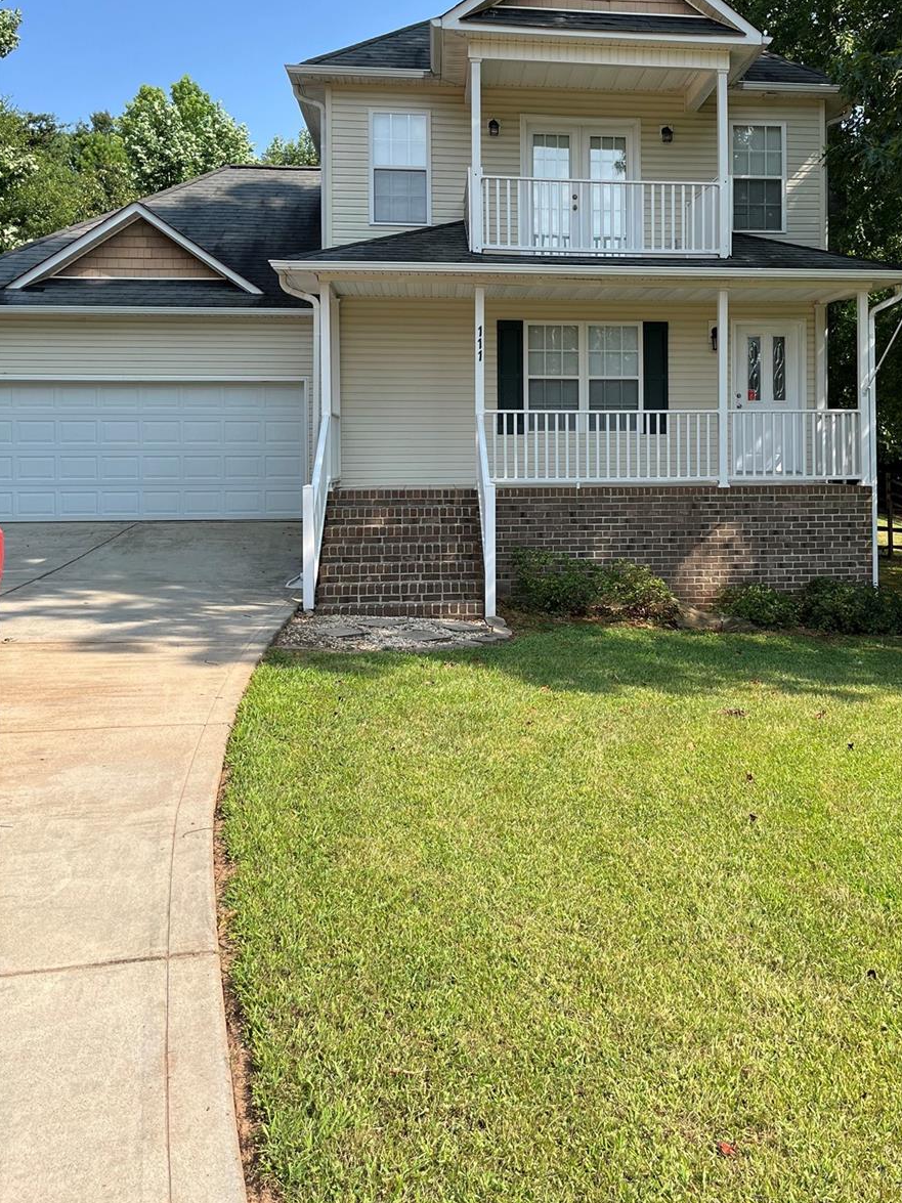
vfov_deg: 53.3
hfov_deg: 41.4
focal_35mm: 34
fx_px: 1181
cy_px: 439
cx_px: 586
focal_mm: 5.1
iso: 50
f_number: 1.6
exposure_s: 1/1580
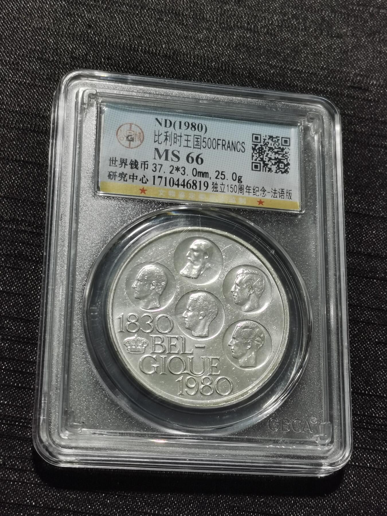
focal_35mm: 67
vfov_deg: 29.0
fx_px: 999
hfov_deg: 21.9
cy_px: 258
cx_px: 194
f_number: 1.8
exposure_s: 1/100
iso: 64
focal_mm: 5.58
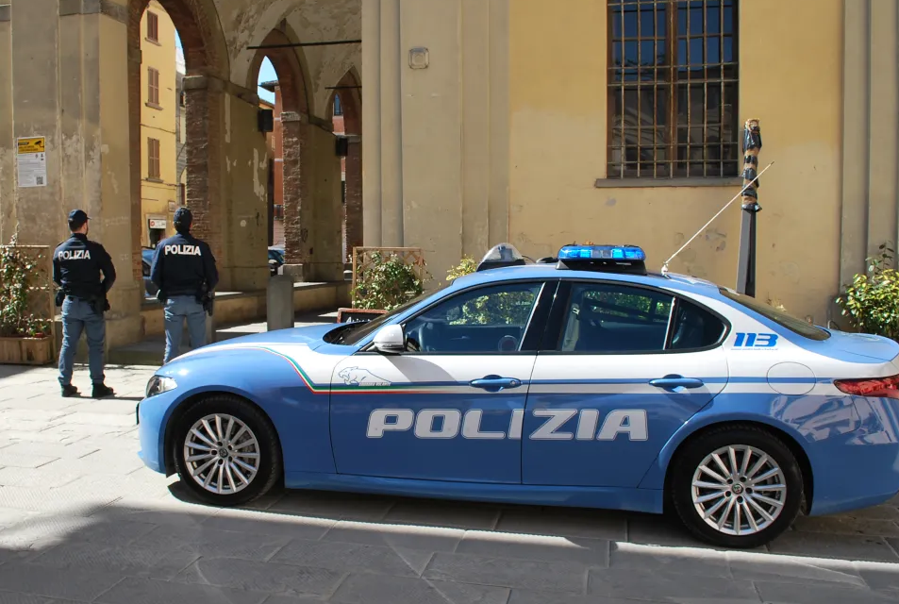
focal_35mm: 34
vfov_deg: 39.1
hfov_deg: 55.6
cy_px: 306
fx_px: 851
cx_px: 400
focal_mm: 18
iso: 100
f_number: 7.1
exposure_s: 1/200
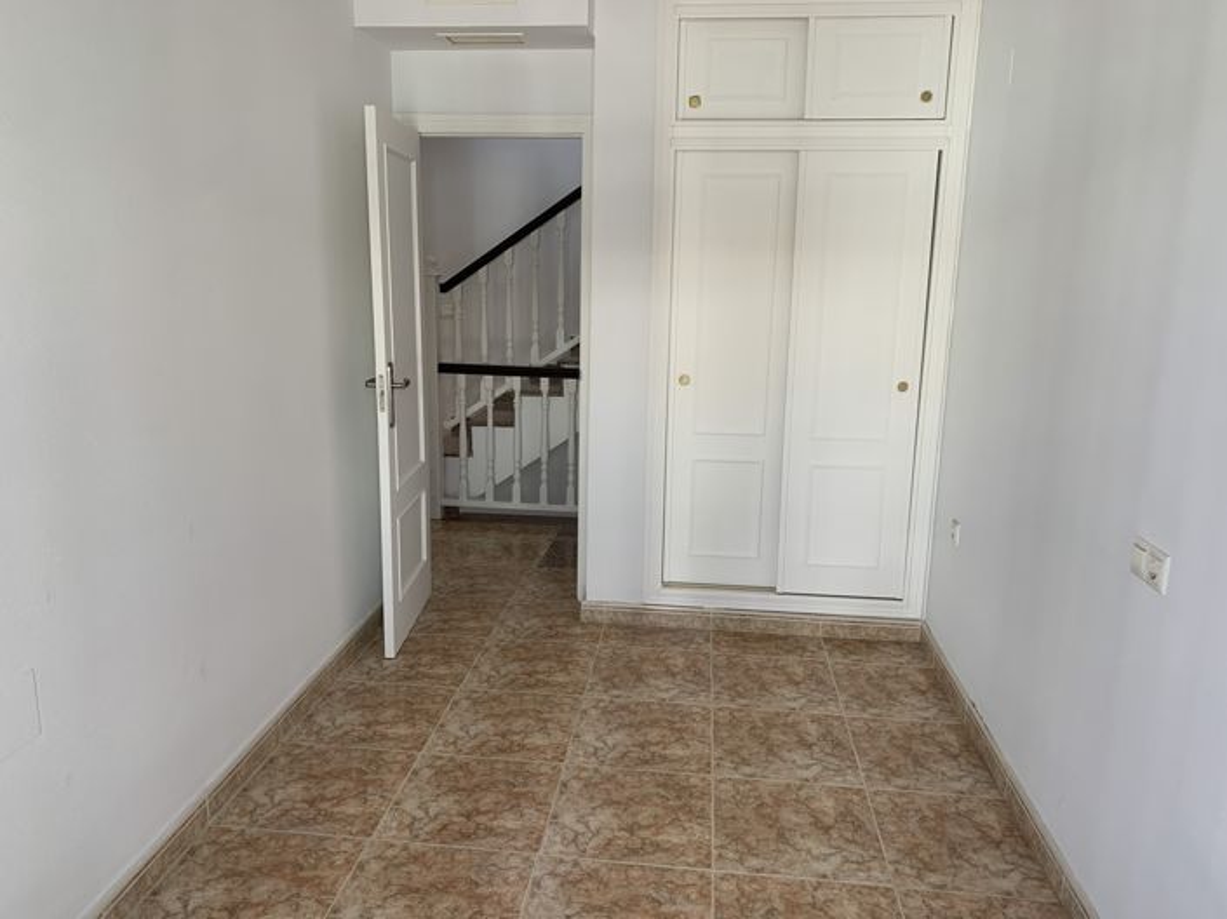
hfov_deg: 67.3
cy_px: 460
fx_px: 921
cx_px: 614
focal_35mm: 26
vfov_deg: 53.0
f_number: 1.8
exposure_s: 1/121
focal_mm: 4.25
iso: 32
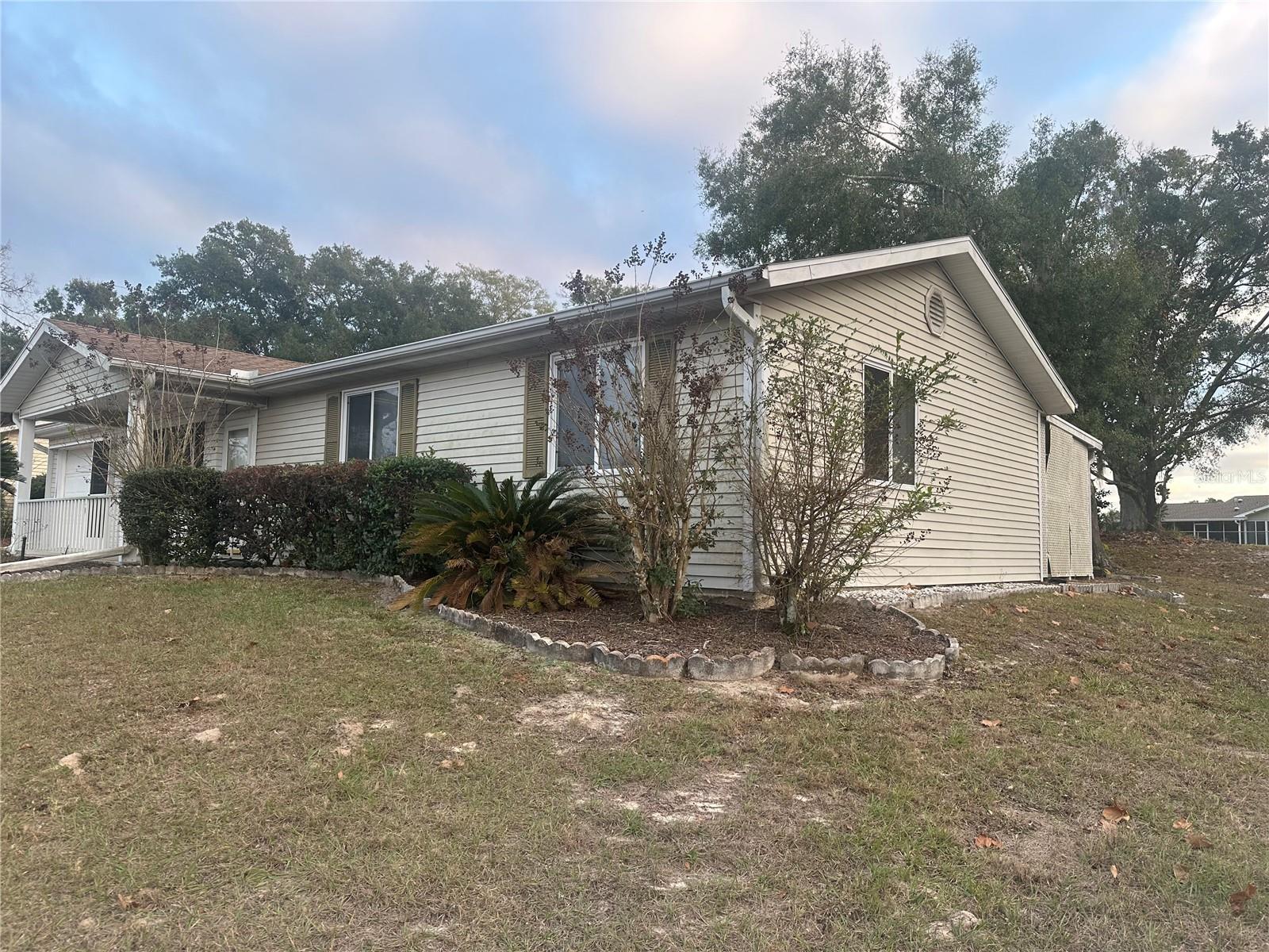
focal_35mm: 24
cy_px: 476
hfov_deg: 71.6
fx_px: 880
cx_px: 634
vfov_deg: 56.8
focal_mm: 6.86
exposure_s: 1/253
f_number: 1.78
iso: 80
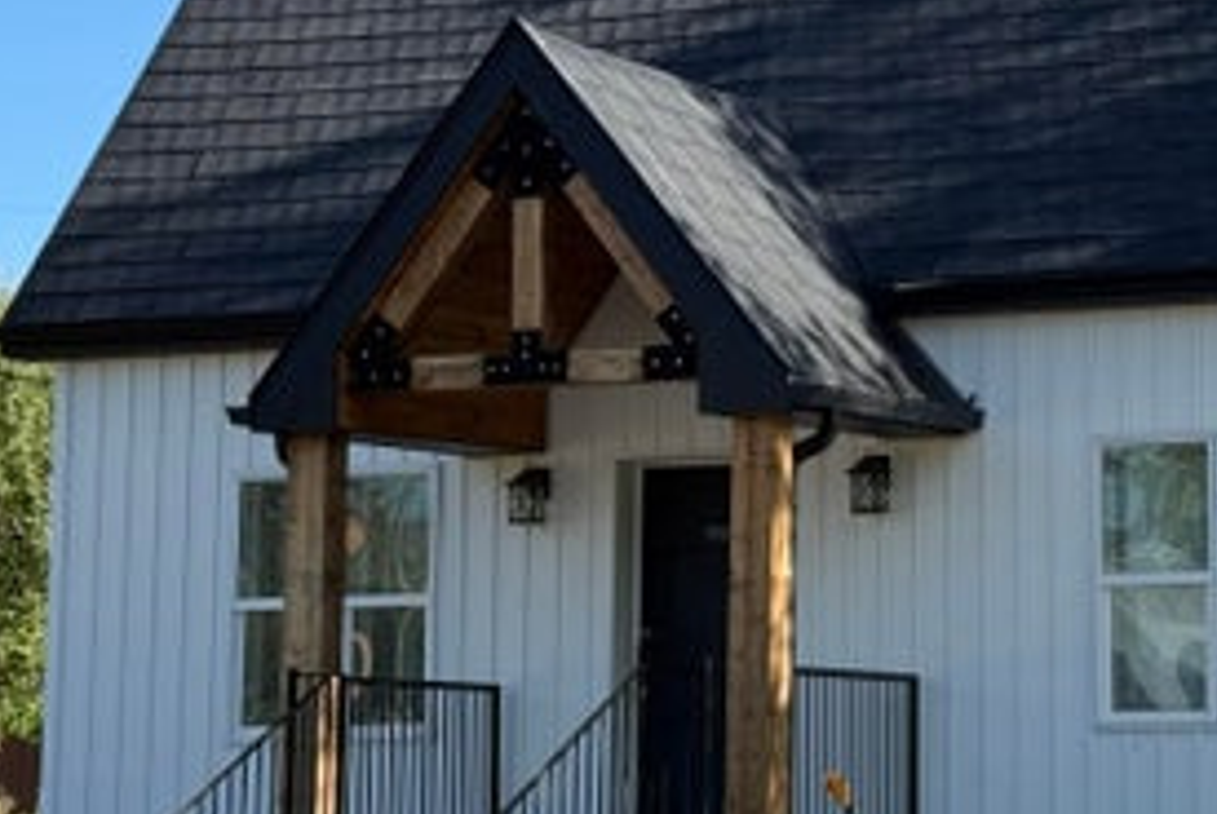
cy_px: 257
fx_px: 3926
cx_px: 1040
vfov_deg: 11.8
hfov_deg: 17.4
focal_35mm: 116
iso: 64
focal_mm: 6.76
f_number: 1.78
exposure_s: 1/2208
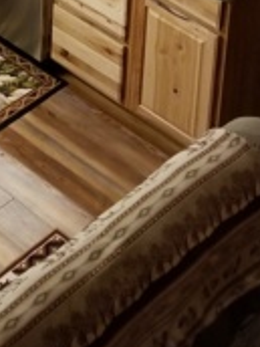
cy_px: -268
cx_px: 81
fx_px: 1212
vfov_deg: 14.4
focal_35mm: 121
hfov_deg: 12.2
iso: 250
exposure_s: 1/24
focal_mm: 4.25
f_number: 1.7
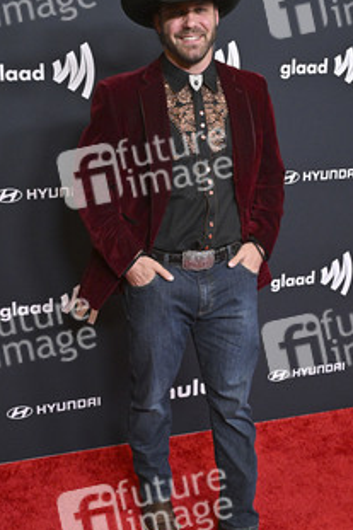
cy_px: 254
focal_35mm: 54
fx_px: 795
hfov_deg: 25.0
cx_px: 194
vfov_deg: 36.9
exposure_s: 1/250
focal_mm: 42
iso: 4000
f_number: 5.6
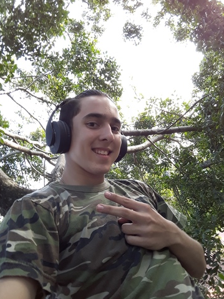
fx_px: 207
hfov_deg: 56.8
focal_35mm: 24
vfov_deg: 71.6
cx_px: 110
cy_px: 154
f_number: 2.2
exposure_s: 1/30
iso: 50
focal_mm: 1.92
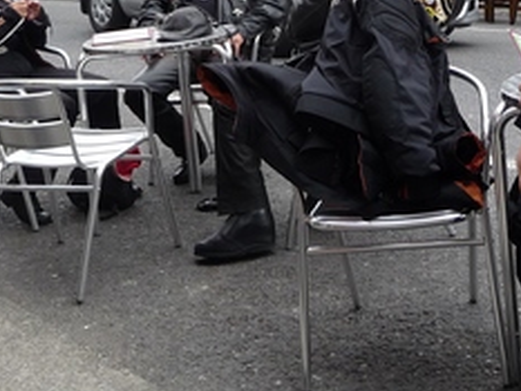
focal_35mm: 77
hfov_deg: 25.2
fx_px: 1160
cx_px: 326
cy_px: -74
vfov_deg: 18.2
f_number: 3.3
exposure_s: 1/250
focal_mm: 4.7
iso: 100
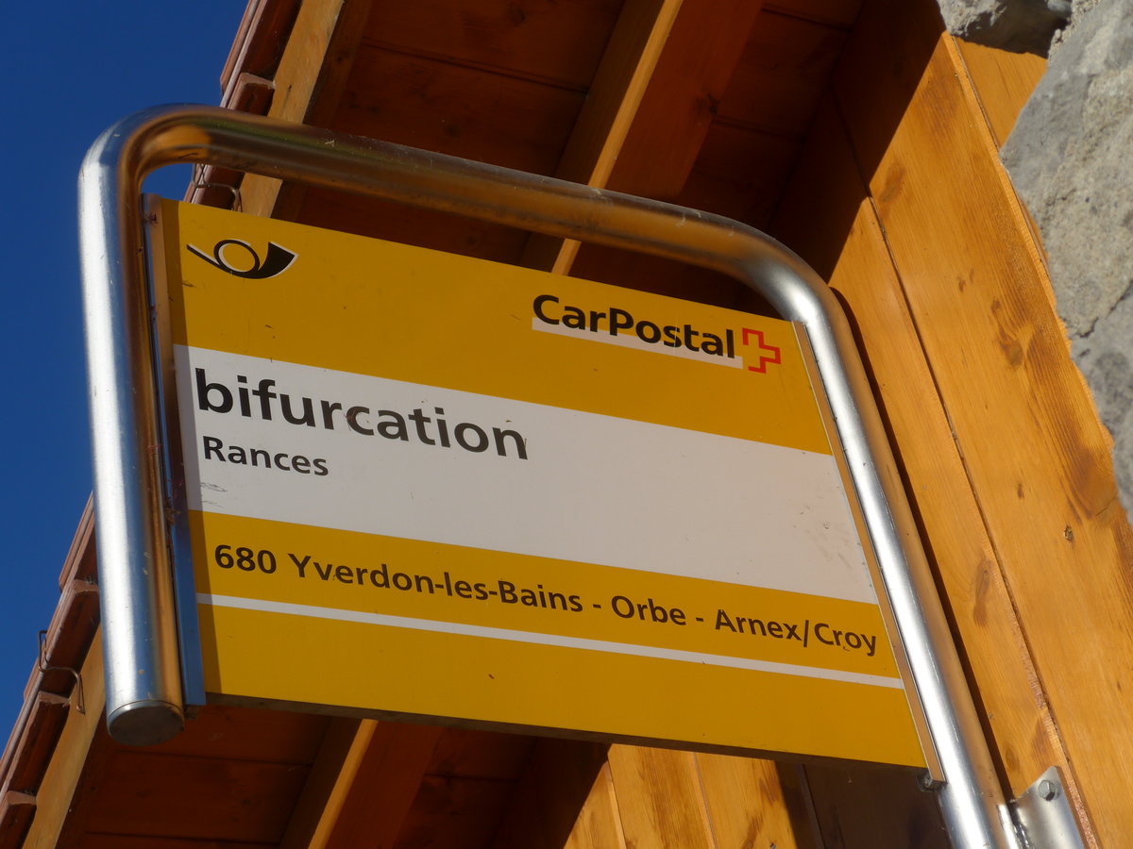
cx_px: 566
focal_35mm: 74
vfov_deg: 19.9
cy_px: 424
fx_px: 2422
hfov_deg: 26.3
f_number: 4.2
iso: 80
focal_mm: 15
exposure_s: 1/1300
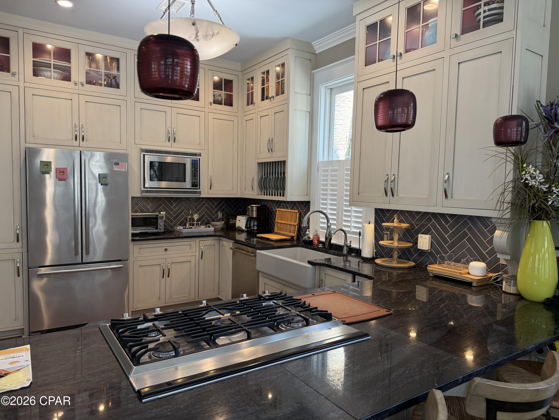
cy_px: 210
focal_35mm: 24
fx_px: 388
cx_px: 280
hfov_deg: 71.6
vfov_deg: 56.8
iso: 125
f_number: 1.78
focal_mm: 6.76
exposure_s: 1/120
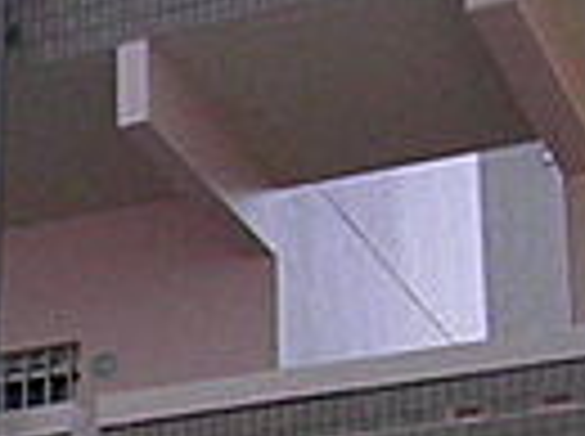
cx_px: -423
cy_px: 418
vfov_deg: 10.6
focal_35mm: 138
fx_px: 2328
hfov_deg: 13.1
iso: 500
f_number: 5.7
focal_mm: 4.9
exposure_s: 1/2000
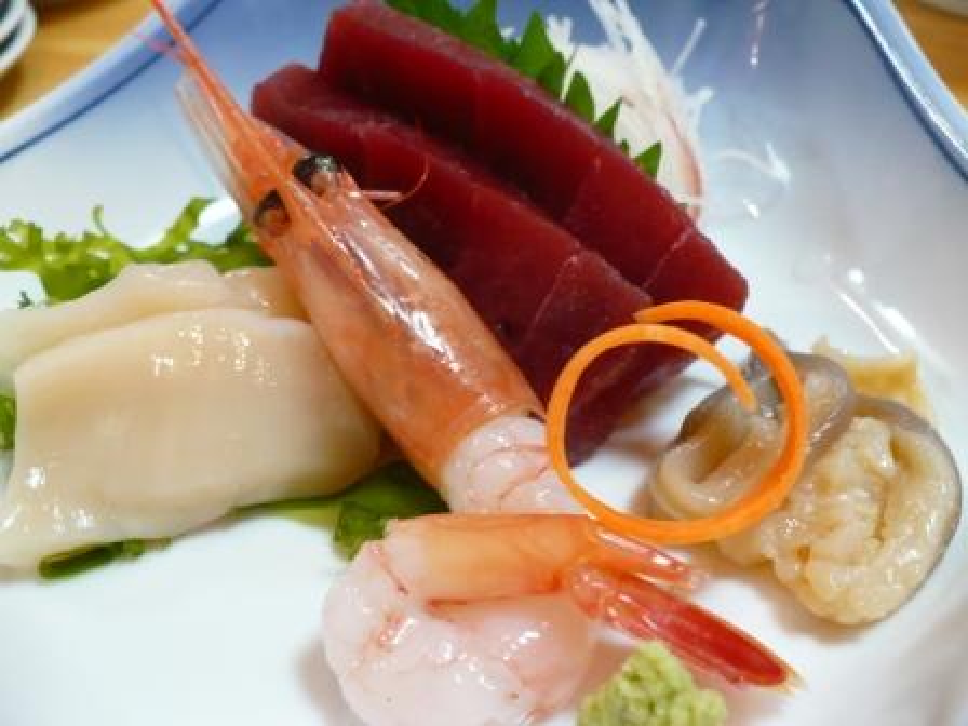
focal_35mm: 37
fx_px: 1035
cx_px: 484
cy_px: 363
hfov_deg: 50.1
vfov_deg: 38.7
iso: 200
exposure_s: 1/13
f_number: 2.8
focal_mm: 6.1
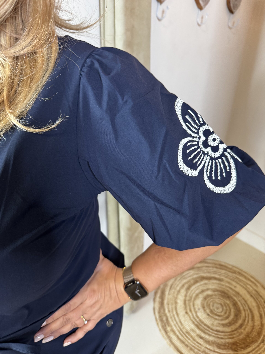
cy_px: 177
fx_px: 245
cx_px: 132
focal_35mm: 24
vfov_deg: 71.6
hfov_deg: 56.8
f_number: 1.78
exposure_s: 1/50
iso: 200
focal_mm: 6.76
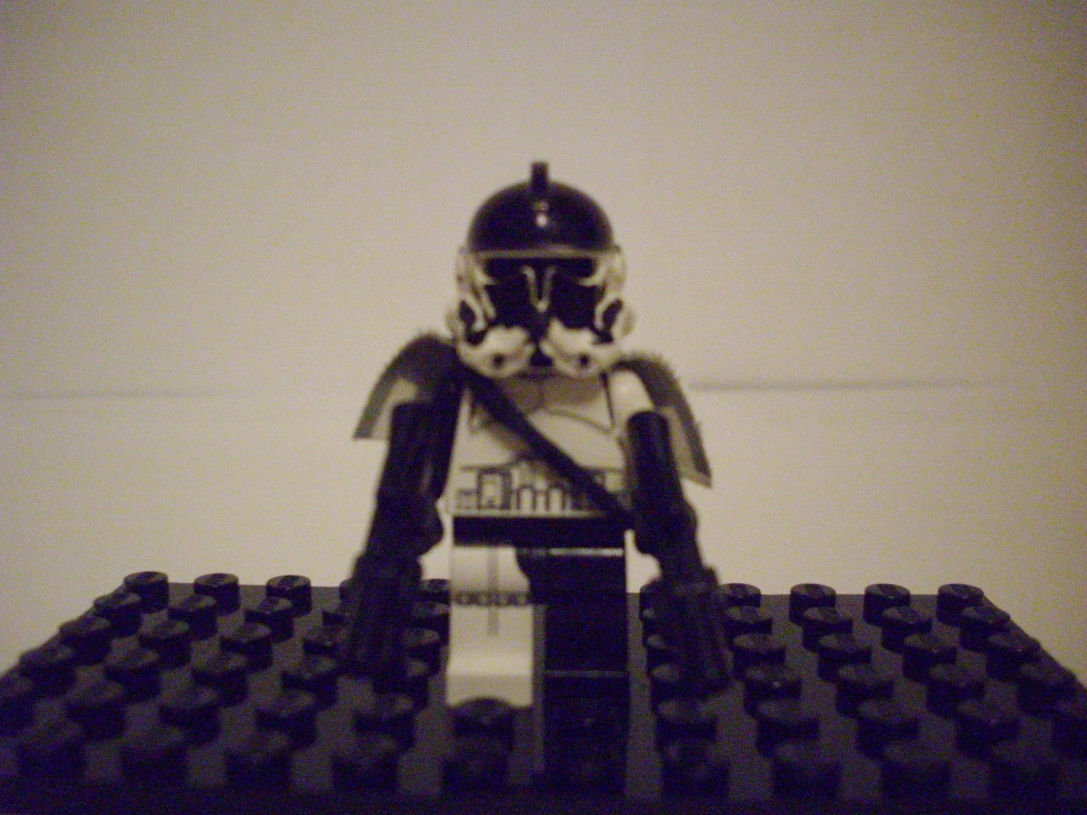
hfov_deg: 50.1
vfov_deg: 38.7
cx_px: 544
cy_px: 408
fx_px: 1162
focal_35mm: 37
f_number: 2.8
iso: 1000
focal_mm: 6.2
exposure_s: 1/40
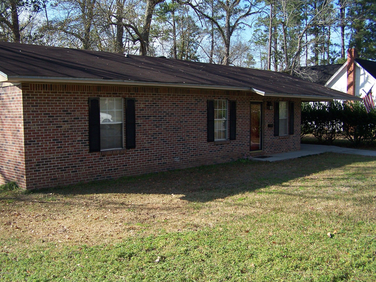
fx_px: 413
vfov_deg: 37.7
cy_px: 141
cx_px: 188
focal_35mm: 38
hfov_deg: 49.0
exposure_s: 1/640
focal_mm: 6.3
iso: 80
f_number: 2.8
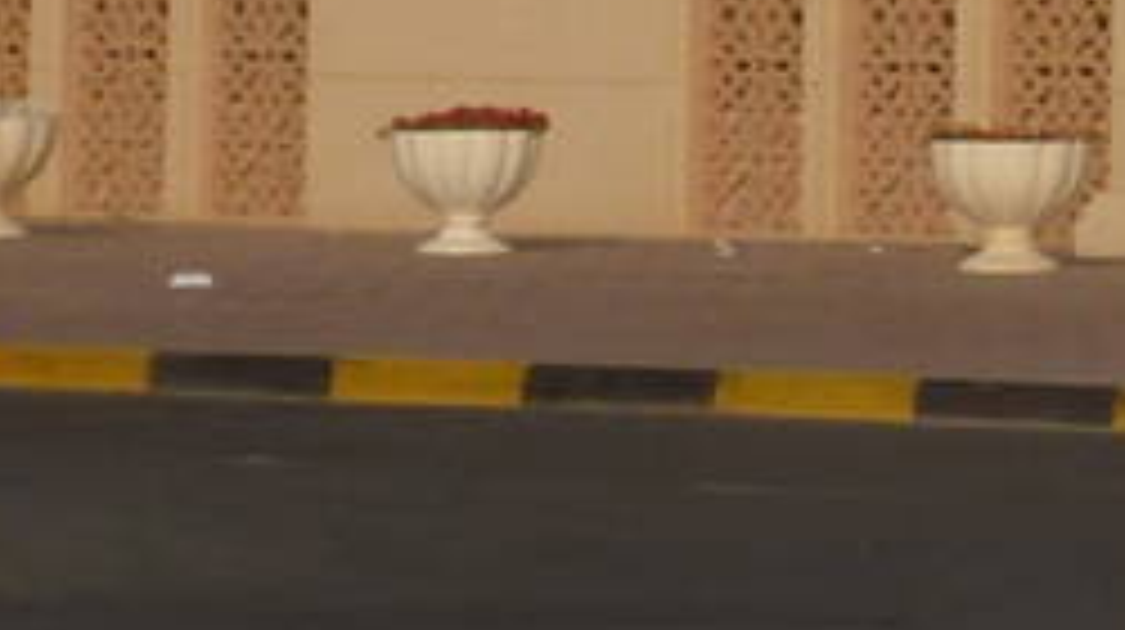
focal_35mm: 440
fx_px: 13111
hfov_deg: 4.7
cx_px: 3272
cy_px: -1008
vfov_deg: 2.7
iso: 80
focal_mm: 10.3
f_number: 5.6
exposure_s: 1/500
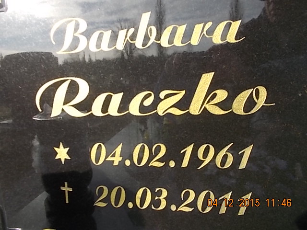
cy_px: 115
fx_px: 231
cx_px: 154
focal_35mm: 26
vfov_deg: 53.1
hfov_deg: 67.3
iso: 80
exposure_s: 1/250
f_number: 3.2
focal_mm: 4.6
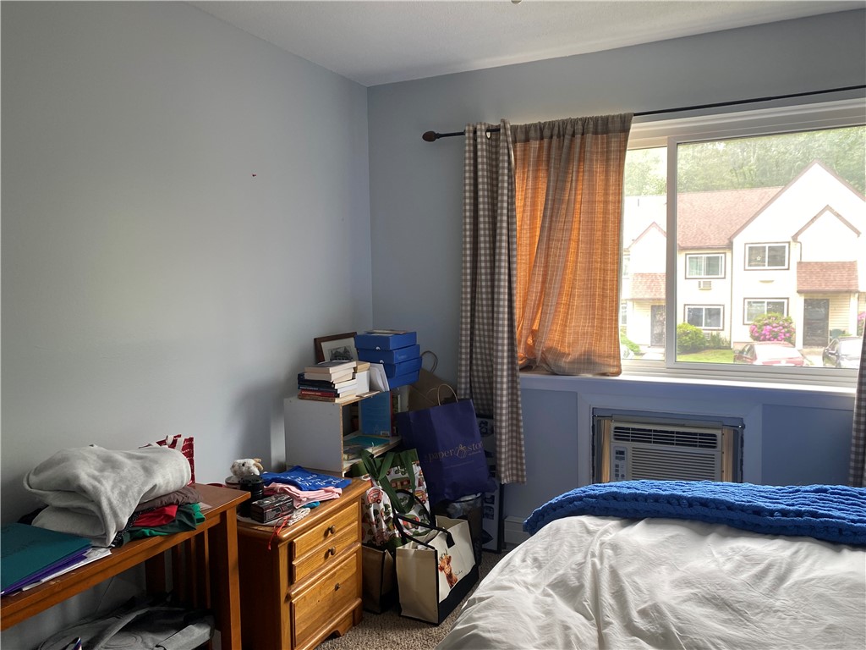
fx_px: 650
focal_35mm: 26
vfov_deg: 53.1
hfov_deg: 67.3
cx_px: 433
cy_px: 325
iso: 100
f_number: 1.8
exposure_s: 1/120
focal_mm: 4.25
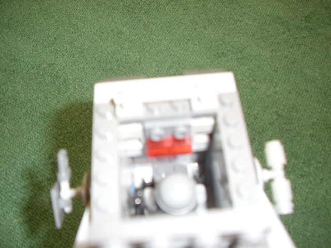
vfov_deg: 46.8
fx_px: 287
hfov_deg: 60.0
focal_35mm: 30
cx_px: 166
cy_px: 124
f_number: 2.9
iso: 183
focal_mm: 5.8
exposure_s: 1/30
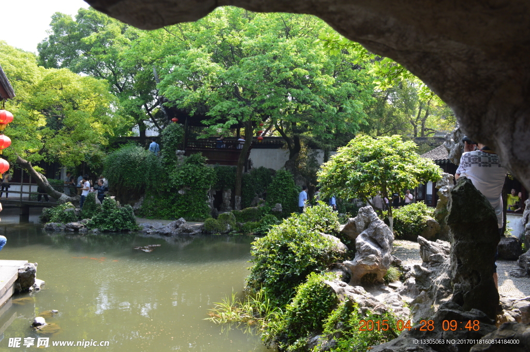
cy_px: 176
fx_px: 397
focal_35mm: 27
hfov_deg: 67.4
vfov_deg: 47.9
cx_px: 265
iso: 400
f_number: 9
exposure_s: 1/125
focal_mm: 18
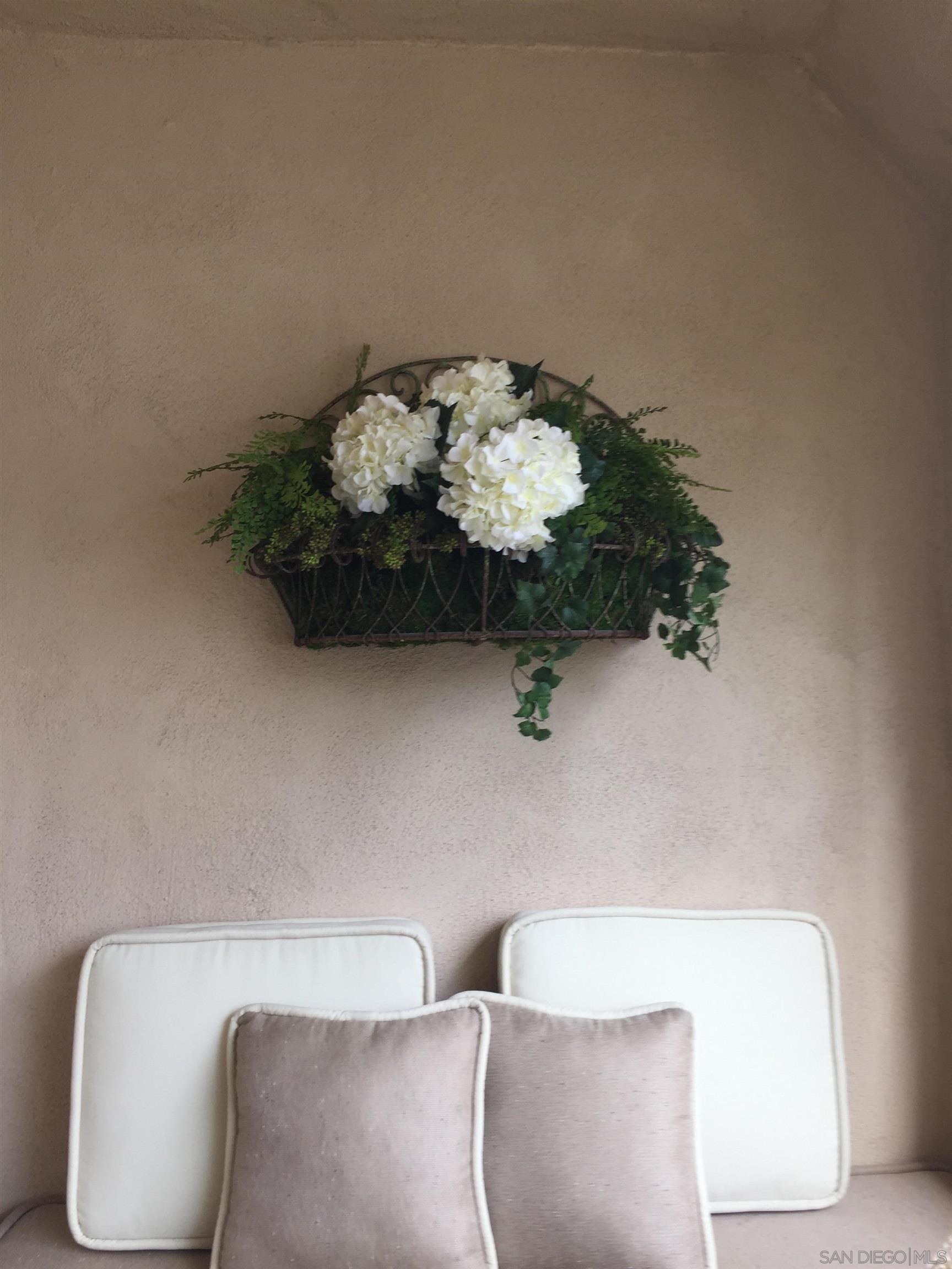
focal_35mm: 29
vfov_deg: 61.7
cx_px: 476
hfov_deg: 48.2
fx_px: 1063
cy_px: 634
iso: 32
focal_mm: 4.15
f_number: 2.2
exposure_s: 1/194
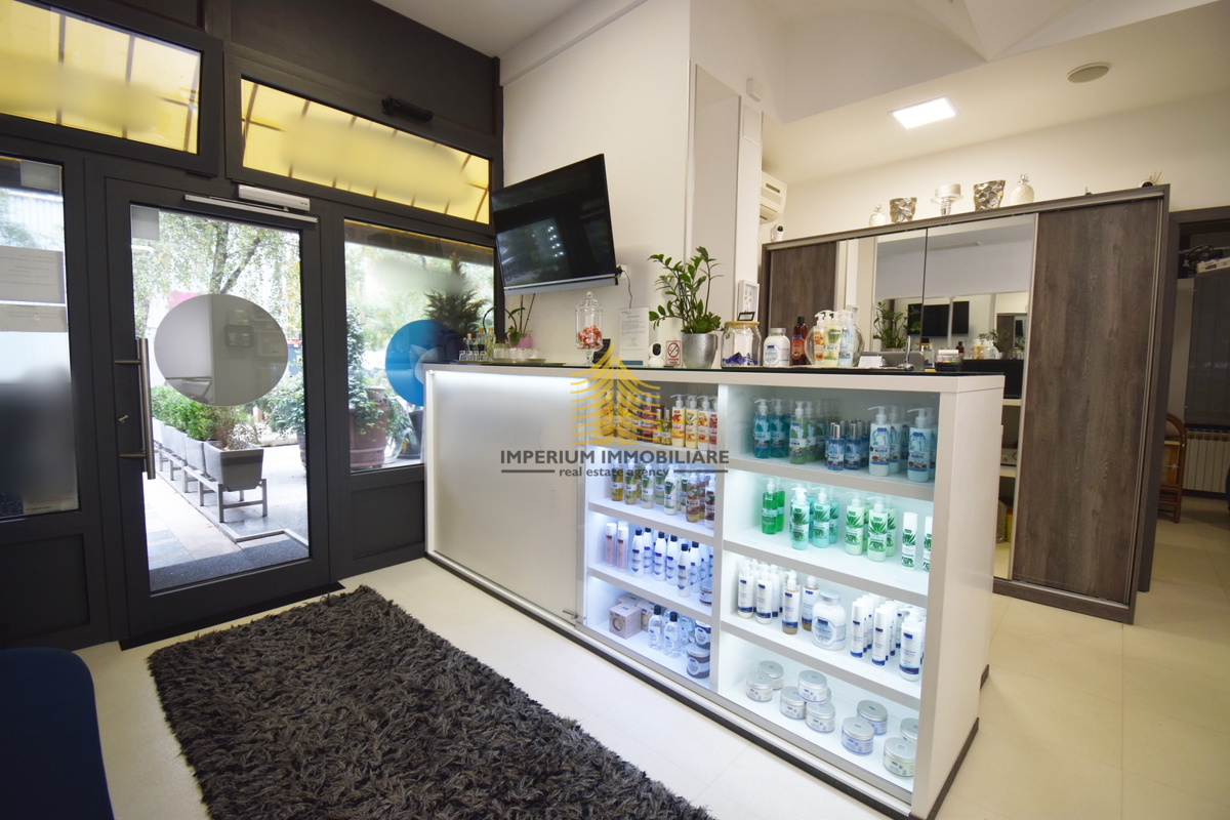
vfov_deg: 77.3
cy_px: 410
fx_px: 512
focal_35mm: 15
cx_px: 615
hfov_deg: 100.4
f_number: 4.5
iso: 100
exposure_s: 1/25
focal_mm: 10
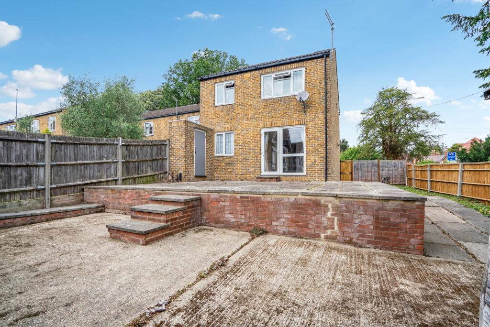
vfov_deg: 73.8
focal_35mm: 16
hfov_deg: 96.7
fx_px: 218
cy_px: 164
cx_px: 245
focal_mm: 16
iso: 640
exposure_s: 1/1250
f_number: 5.6
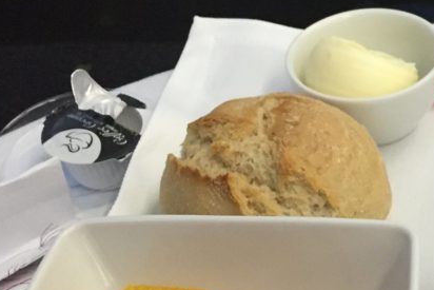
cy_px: 296
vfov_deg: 17.7
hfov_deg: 24.9
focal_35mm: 75
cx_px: 492
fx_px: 904
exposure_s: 1/17
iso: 250
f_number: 2.2
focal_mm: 4.15
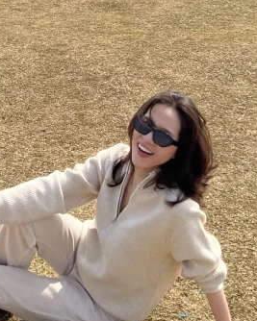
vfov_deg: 26.6
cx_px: 55
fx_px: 656
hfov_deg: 21.9
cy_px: 33
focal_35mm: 69
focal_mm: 5.7
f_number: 1.5
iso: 50
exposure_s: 1/10309
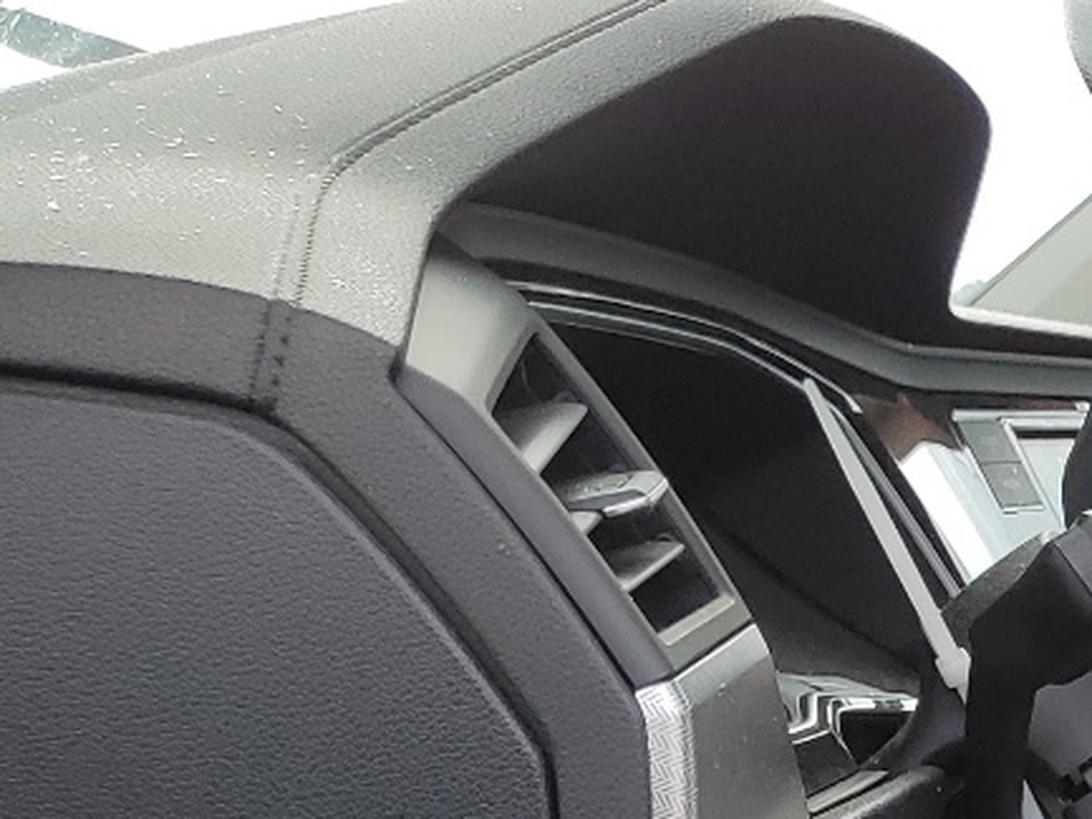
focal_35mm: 96
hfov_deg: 16.8
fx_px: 3029
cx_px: 1995
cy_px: 1252
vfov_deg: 14.3
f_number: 1.5
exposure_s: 1/476
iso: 50
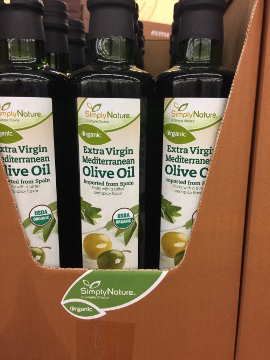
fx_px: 302
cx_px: 135
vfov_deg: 61.7
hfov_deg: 48.2
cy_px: 180
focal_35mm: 29
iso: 32
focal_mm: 4.15
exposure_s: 1/15
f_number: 2.2
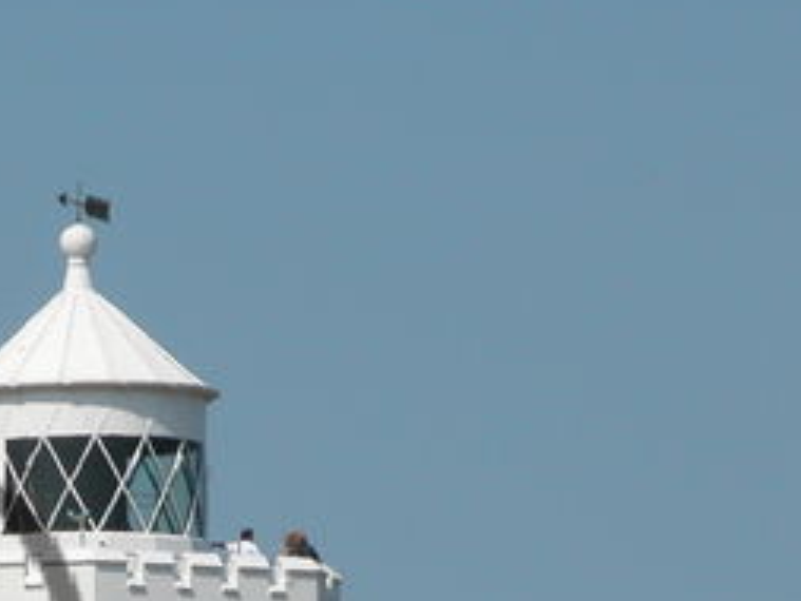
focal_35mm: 603
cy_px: 655
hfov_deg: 3.3
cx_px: -127
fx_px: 13960
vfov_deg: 2.5
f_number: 7.1
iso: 100
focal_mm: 48.5
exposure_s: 1/595
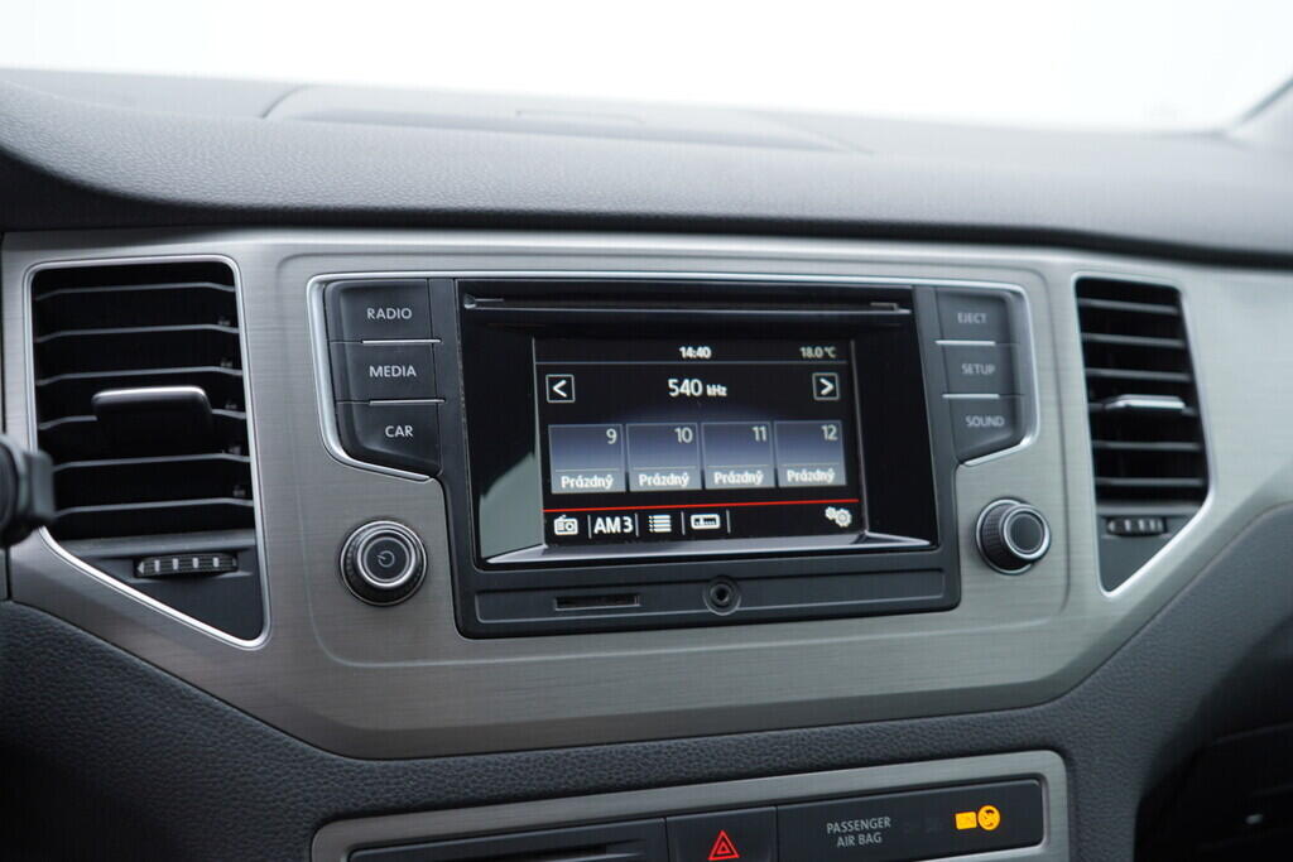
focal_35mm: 36
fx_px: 1293
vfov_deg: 36.9
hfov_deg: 53.1
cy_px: 431
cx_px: 646
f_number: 2.8
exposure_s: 1/40
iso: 125
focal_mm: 24
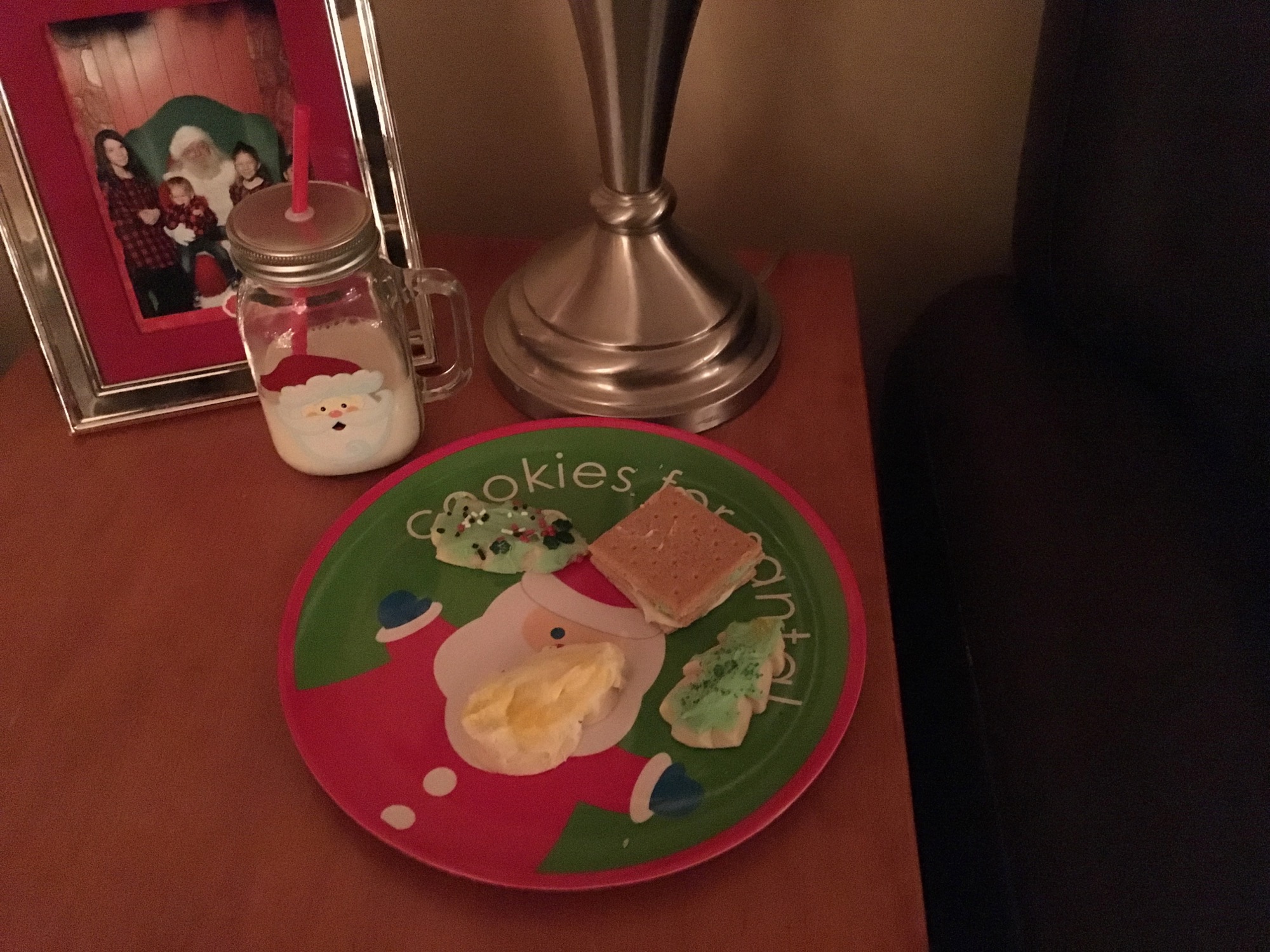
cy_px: 476
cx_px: 635
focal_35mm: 29
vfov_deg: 48.2
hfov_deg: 61.7
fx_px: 1064
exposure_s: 1/15
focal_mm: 4.15
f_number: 2.2
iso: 2000
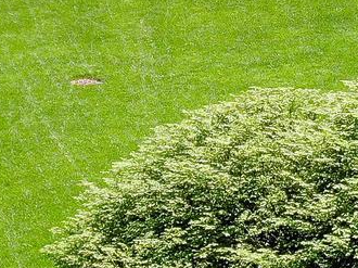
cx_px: 227
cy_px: 64
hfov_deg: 13.2
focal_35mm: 149
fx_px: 1540
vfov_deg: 9.9
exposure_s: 1/558
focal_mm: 4.5
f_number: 2.8
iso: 100
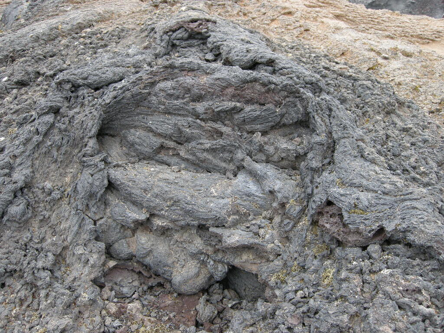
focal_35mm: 35
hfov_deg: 52.6
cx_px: 222
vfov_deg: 40.7
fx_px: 449
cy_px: 166
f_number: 3.4
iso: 100
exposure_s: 1/73
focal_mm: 7.5
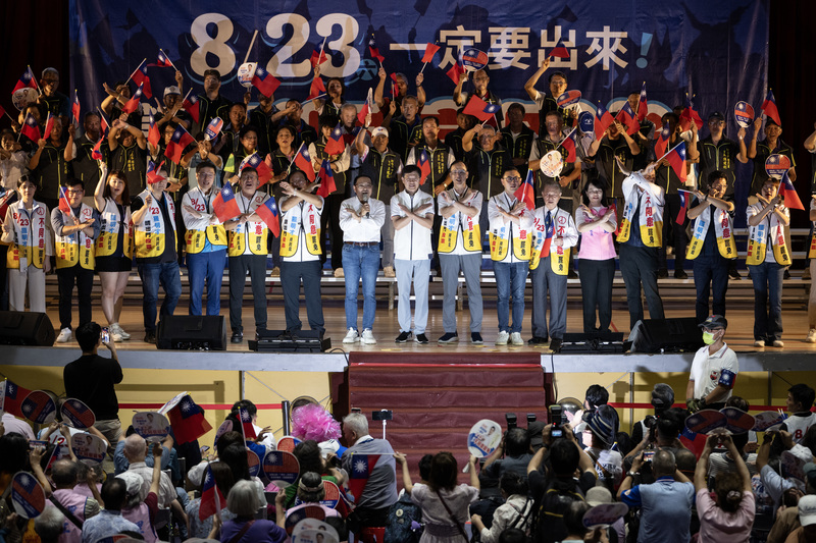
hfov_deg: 13.3
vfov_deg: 8.9
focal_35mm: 155
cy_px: 272
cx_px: 408
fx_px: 3512
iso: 1600
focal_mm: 155
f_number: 4
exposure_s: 1/200
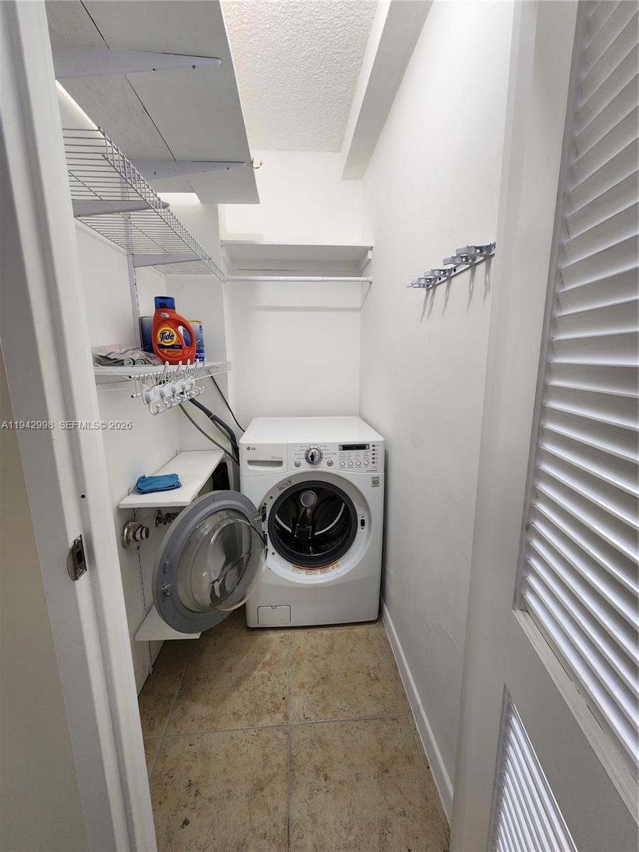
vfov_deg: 106.2
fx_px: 320
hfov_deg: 89.9
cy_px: 426
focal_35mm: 13
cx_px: 320
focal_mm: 2.2
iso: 100
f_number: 2.2
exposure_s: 1/60
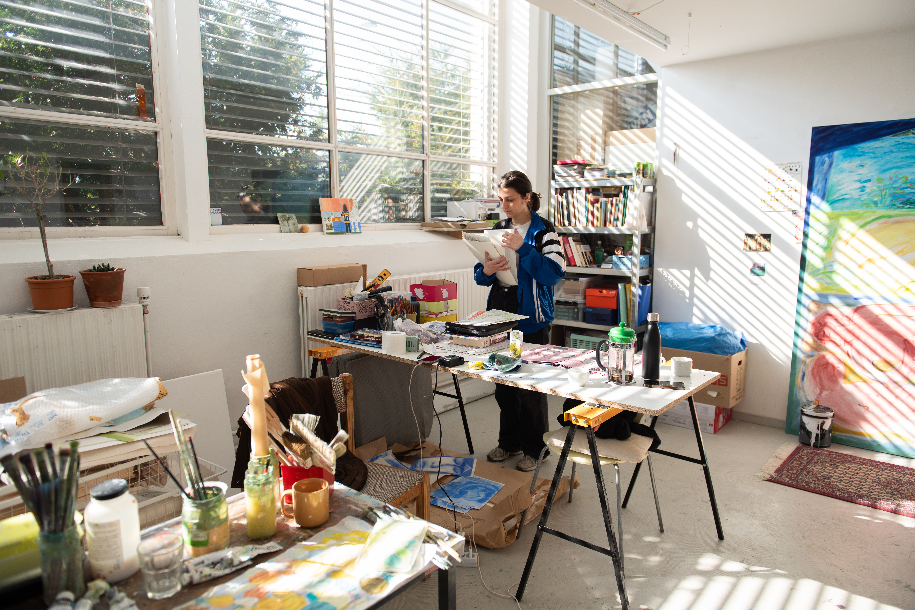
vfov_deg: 53.2
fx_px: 610
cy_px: 305
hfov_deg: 73.7
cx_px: 458
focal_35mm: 24
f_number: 3.2
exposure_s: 1/125
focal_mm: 24
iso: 100
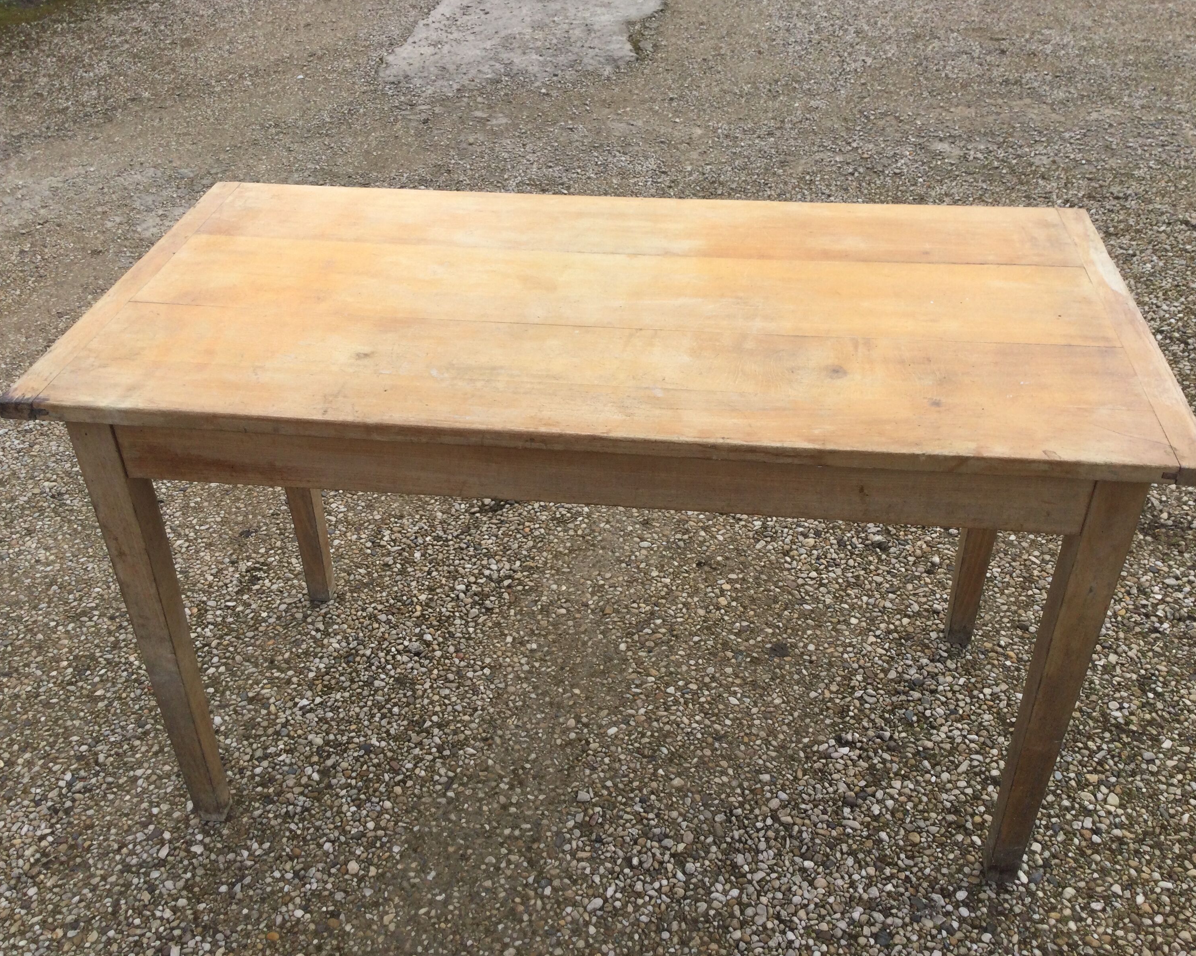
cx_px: 603
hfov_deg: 54.2
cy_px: 474
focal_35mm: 33
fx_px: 1168
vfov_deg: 44.5
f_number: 2.4
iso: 25
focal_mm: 3.3
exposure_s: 1/608
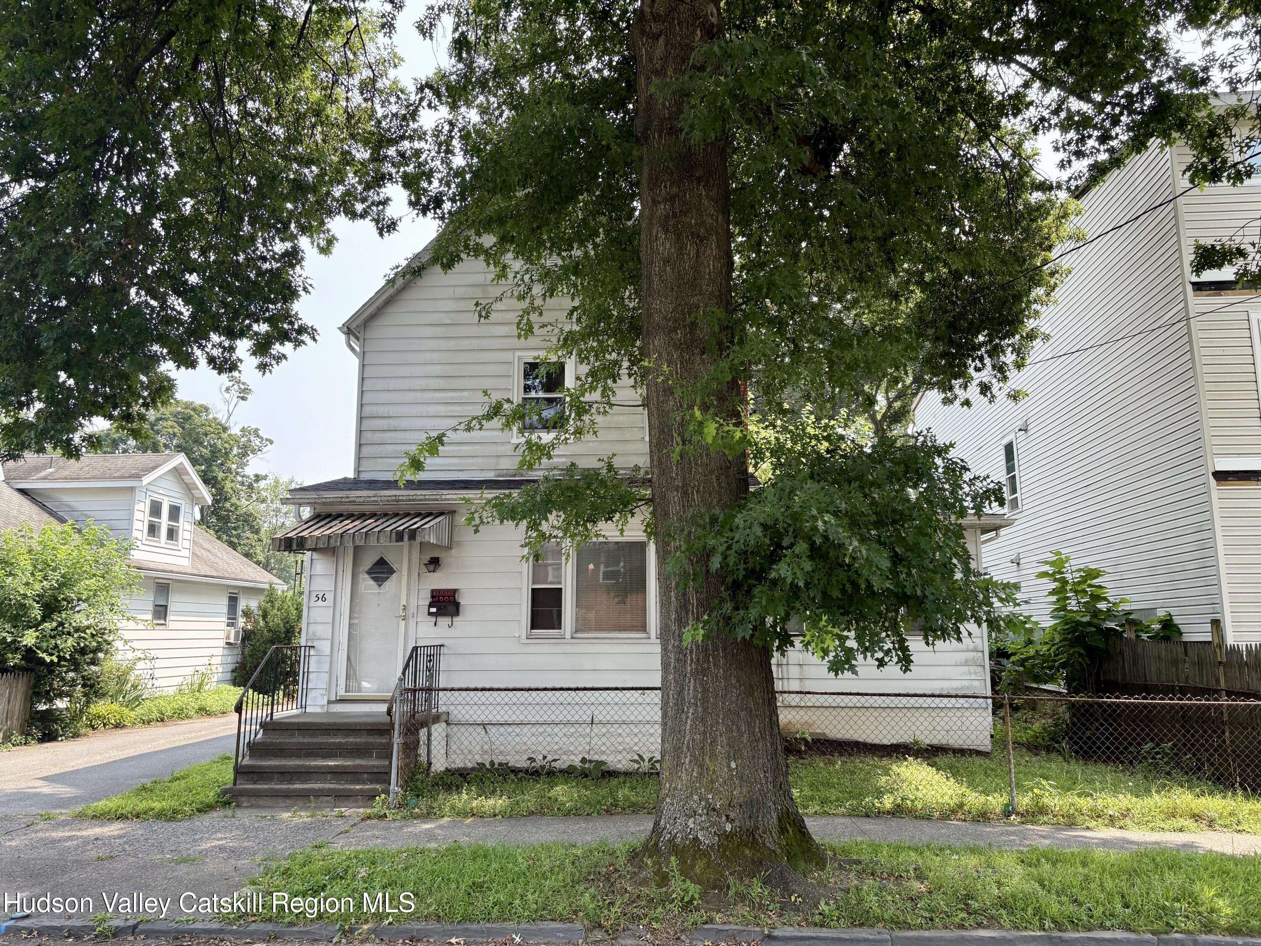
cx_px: 630
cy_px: 473
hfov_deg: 67.3
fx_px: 947
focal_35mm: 26
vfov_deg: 53.1
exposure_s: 1/1001
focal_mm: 5.96
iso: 64
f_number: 1.6
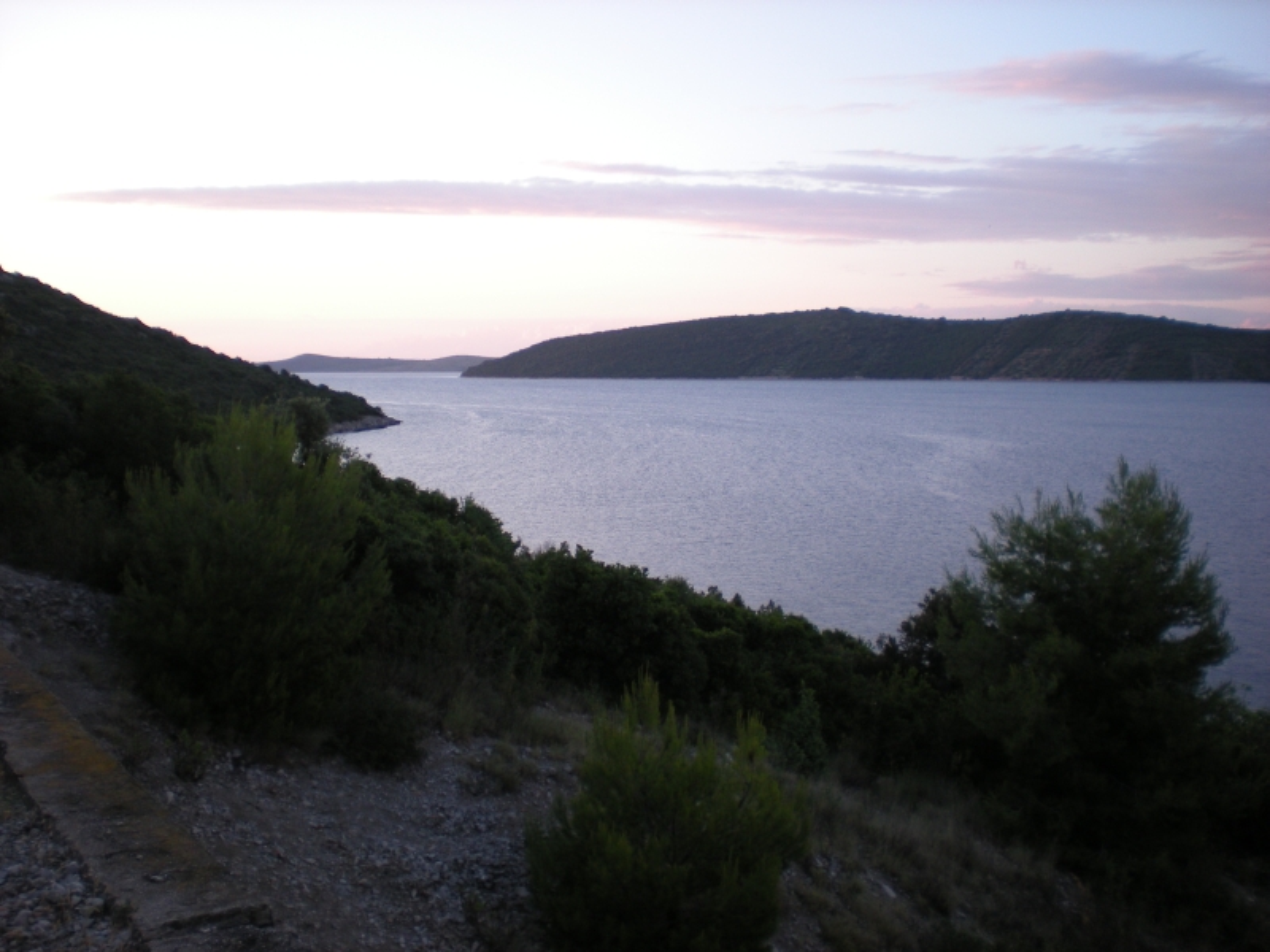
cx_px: 635
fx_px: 1394
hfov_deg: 49.0
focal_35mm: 38
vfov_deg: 37.7
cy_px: 476
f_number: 3.1
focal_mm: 6.3
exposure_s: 1/63.8
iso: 88
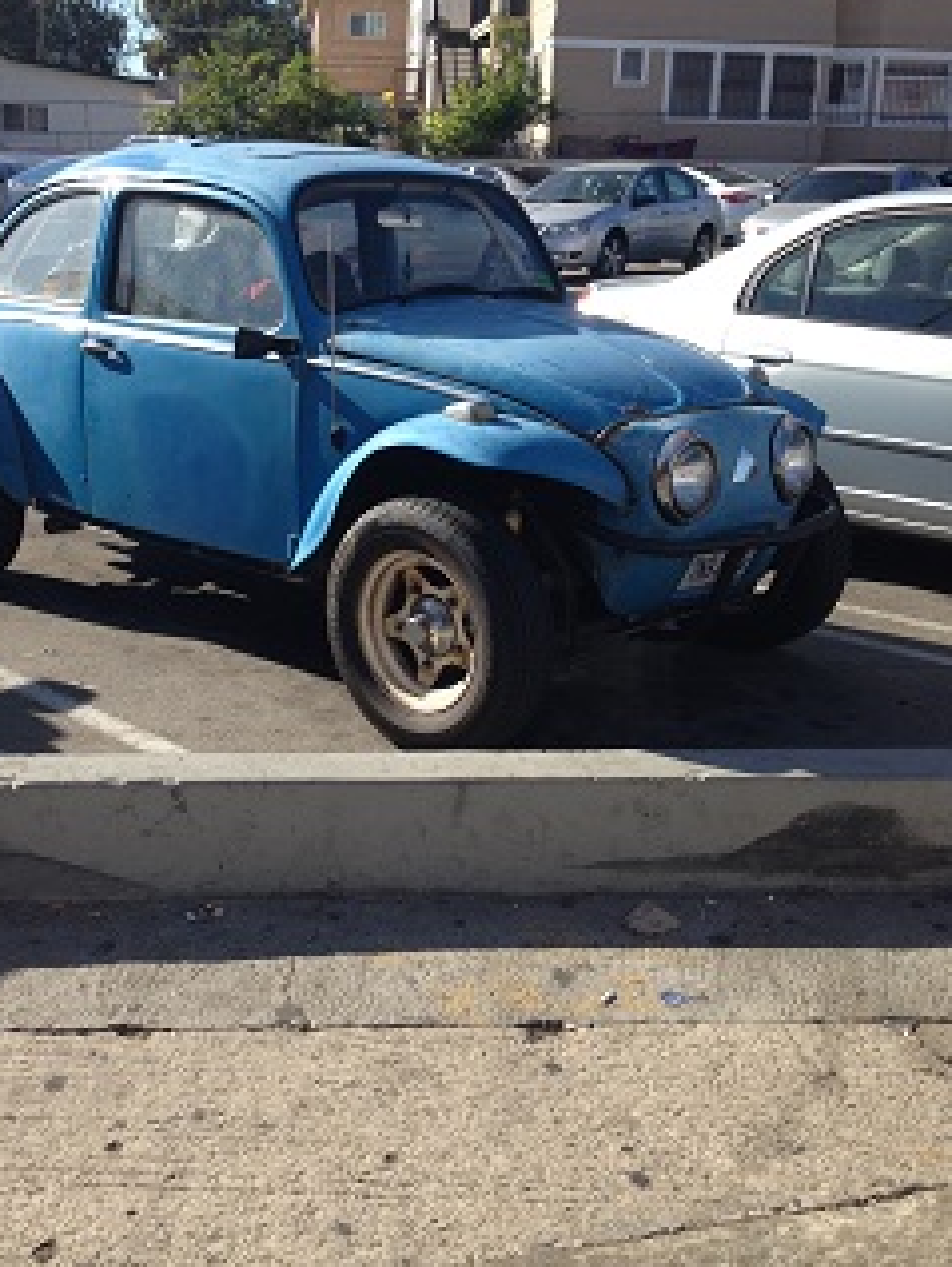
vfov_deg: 42.8
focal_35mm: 44
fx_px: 1611
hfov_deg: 32.8
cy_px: 550
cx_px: 370
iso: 50
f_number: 2.4
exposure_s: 1/1126
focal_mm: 4.28
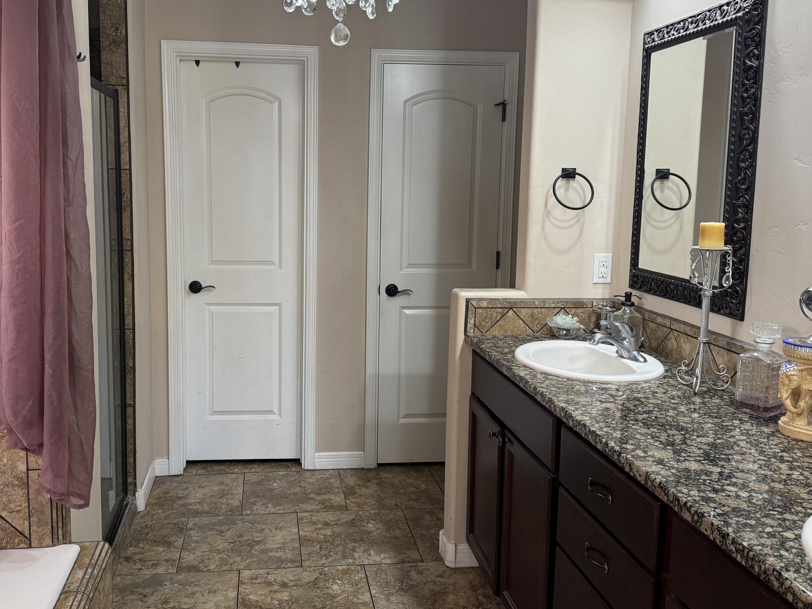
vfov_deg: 44.1
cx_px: 337
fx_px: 751
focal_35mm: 32
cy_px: 268
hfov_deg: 56.5
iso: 200
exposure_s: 1/120
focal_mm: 6.76
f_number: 1.78
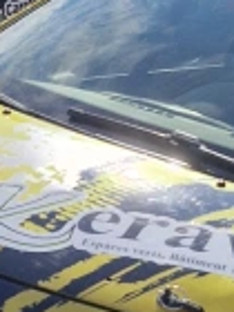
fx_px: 1577
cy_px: 260
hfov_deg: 8.4
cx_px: -58
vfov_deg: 11.2
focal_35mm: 175
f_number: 1.8
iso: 50
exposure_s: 1/2392
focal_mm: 5.54
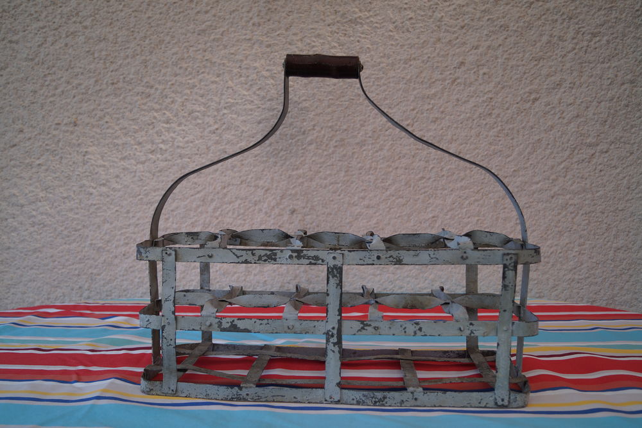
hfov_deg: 57.2
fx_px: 589
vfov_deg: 40.0
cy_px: 214
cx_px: 321
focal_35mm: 33
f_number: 4
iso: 125
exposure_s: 1/160
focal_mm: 22
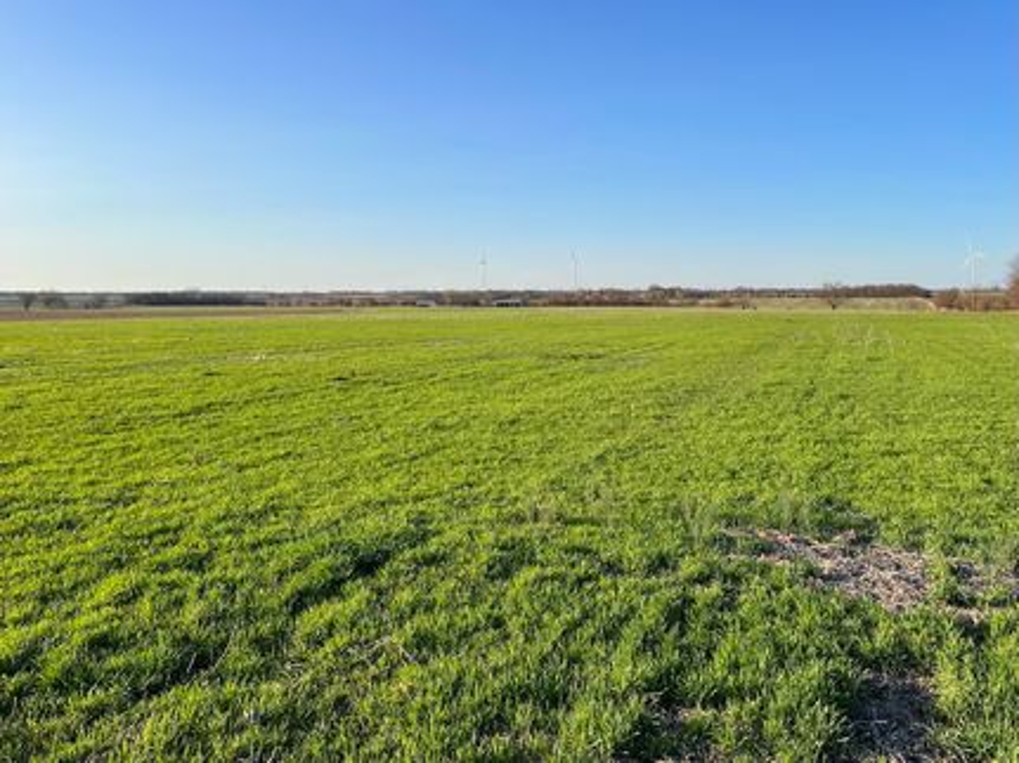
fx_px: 765
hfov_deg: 67.3
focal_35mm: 26
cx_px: 510
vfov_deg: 53.0
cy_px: 382
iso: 50
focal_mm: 5.7
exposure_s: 1/2632
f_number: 1.5
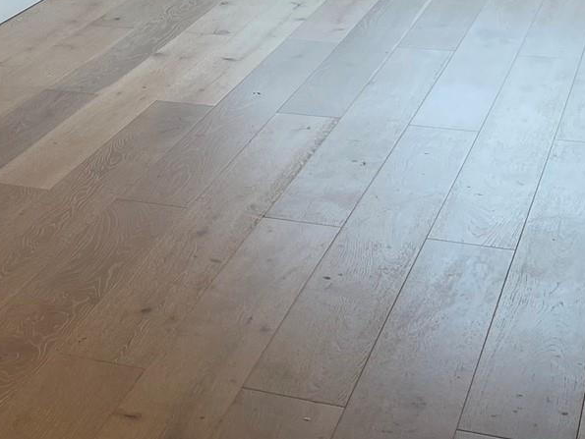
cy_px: -167
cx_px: -244
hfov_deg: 20.2
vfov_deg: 16.1
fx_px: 1454
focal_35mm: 86
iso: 50
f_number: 1.6
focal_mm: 5.1
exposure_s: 1/120
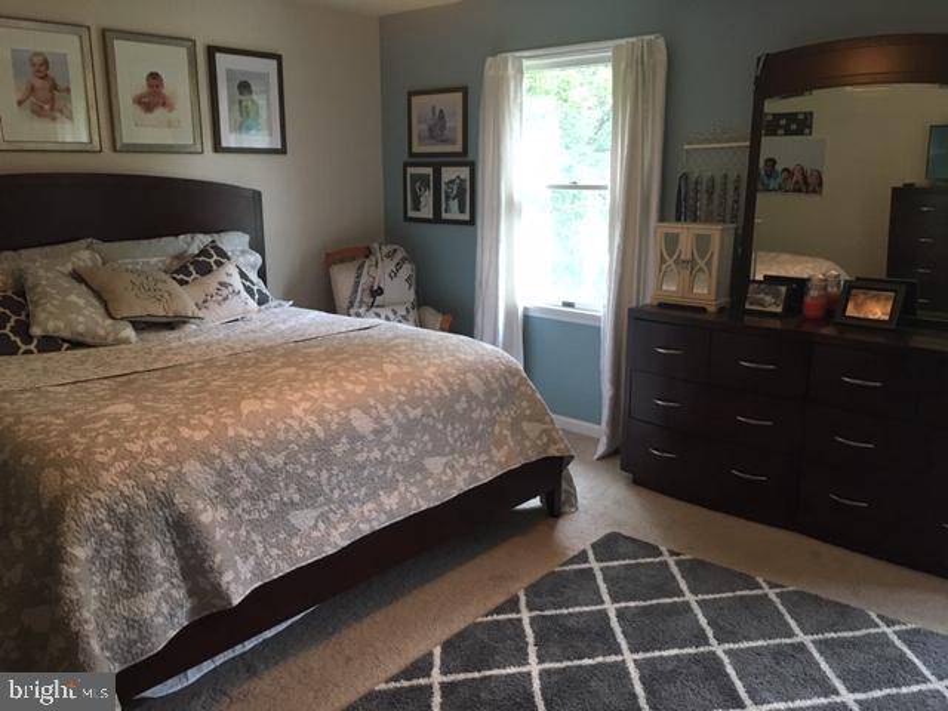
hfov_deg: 61.7
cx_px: 474
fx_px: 794
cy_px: 356
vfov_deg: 48.2
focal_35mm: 29
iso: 160
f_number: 2.2
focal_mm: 4.15
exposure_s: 1/30
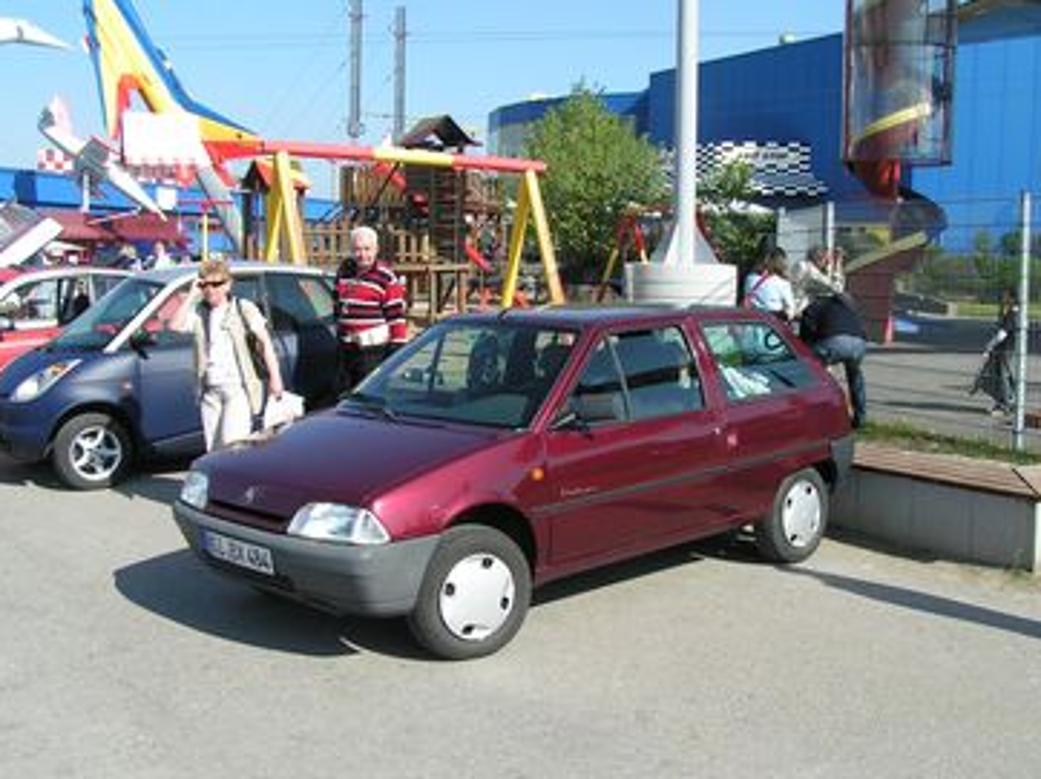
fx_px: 1262
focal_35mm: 42
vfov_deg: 34.3
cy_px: 428
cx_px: 520
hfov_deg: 44.8
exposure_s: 1/320
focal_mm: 5.8
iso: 50
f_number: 5.6
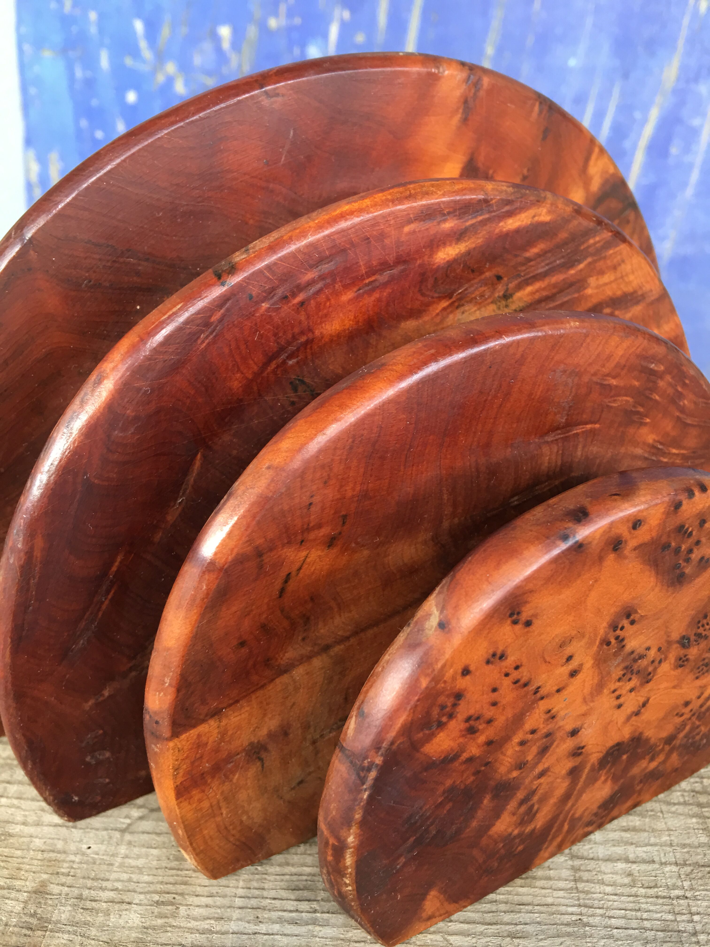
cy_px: 474
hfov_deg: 48.2
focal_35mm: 29
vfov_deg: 61.7
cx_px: 355
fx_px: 793
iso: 32
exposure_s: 1/17
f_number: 2.2
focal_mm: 4.15
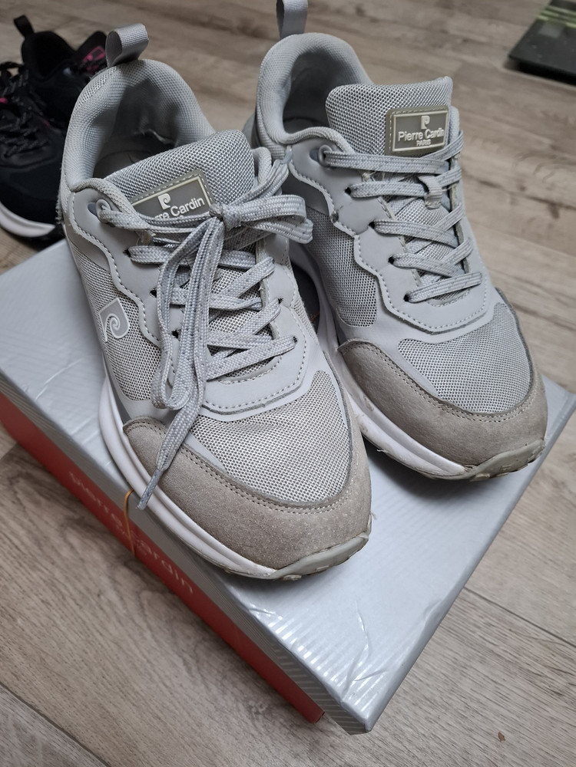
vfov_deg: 73.9
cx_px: 288
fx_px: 510
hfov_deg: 58.9
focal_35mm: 23
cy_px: 384
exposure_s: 1/33
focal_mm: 5.54
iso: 320
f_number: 1.8
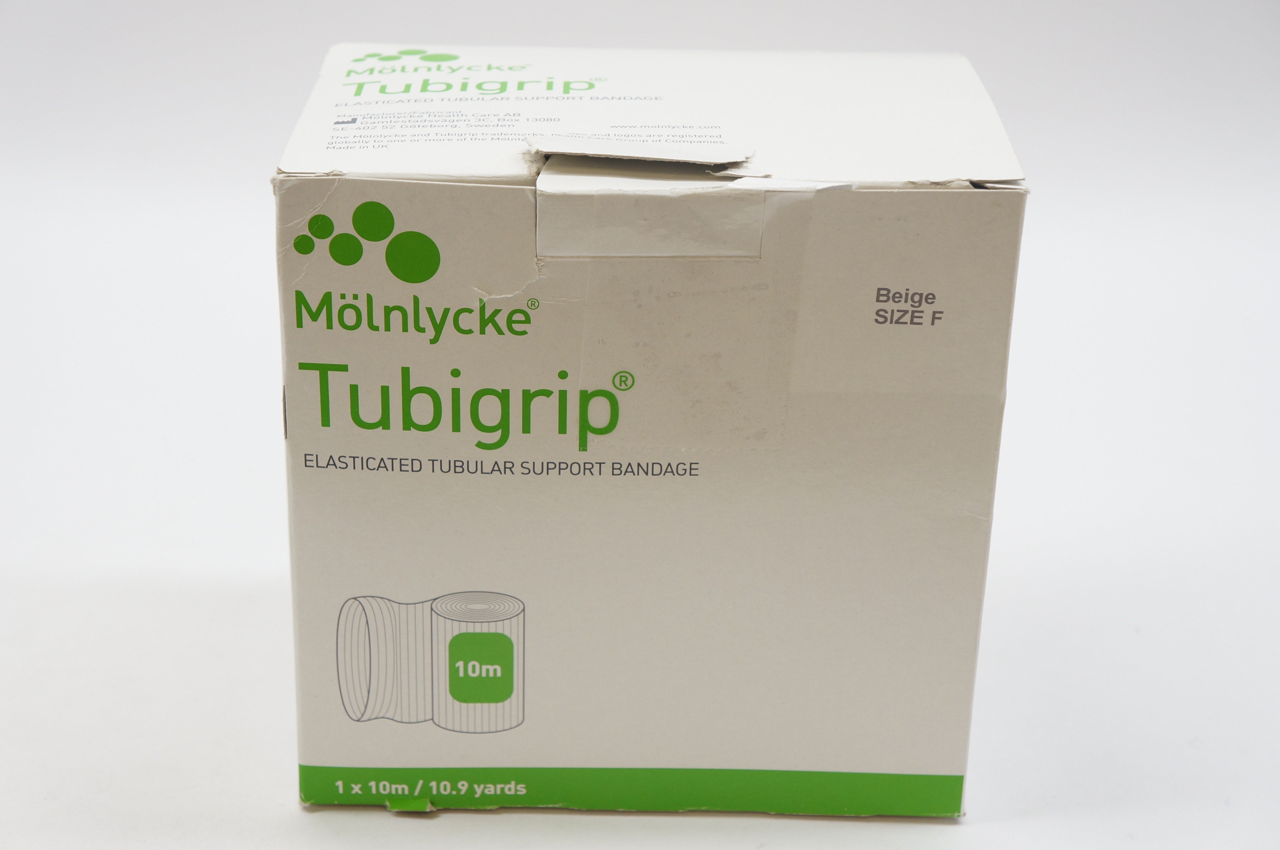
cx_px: 640
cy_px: 425
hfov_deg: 32.7
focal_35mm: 62
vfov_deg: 22.0
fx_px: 2184
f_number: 5.6
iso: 400
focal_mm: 41
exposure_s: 1/80
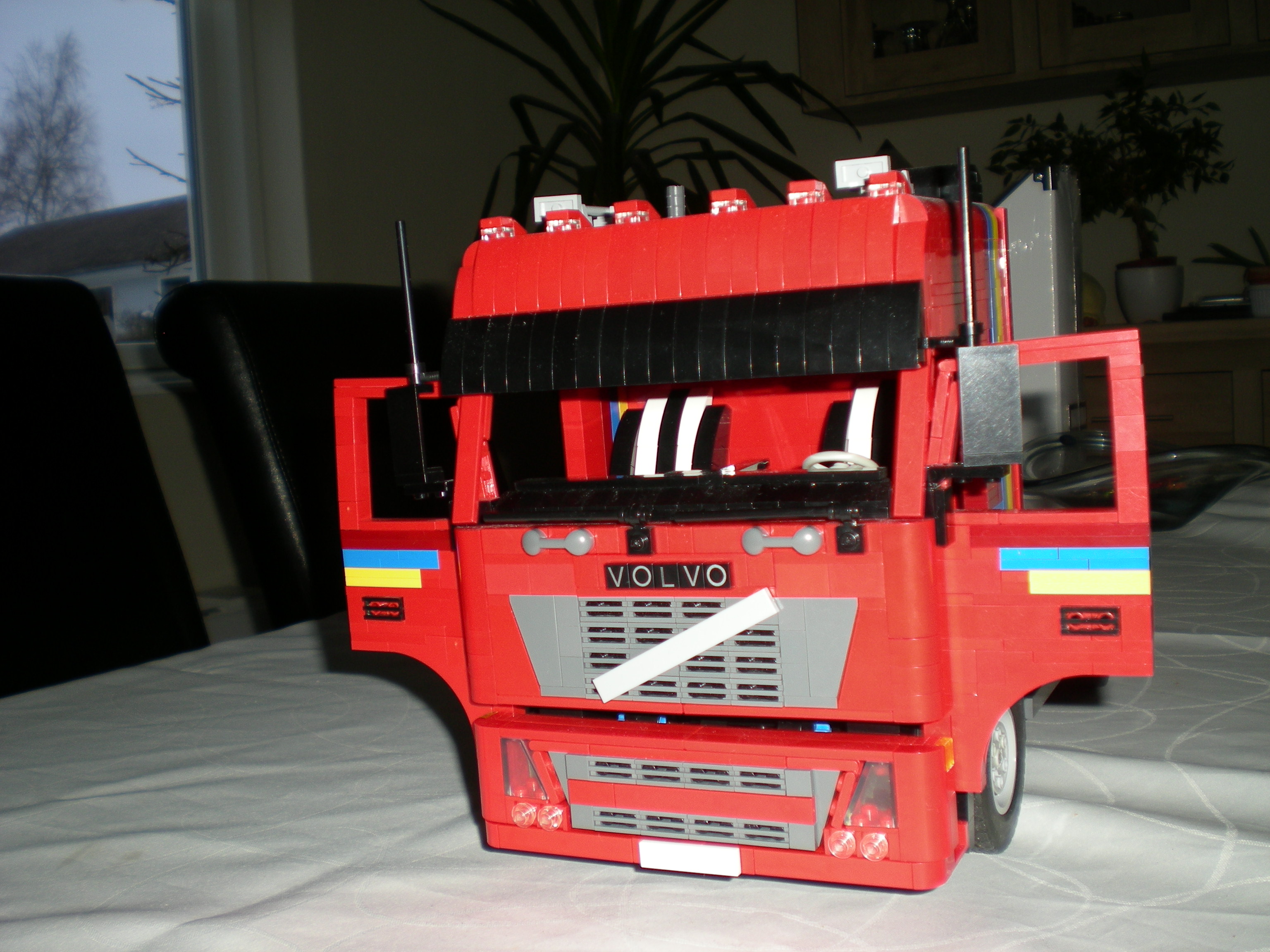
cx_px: 635
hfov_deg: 49.0
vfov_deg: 37.7
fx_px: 1394
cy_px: 476
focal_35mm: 38
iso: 50
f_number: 3.1
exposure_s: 1/60
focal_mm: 6.3
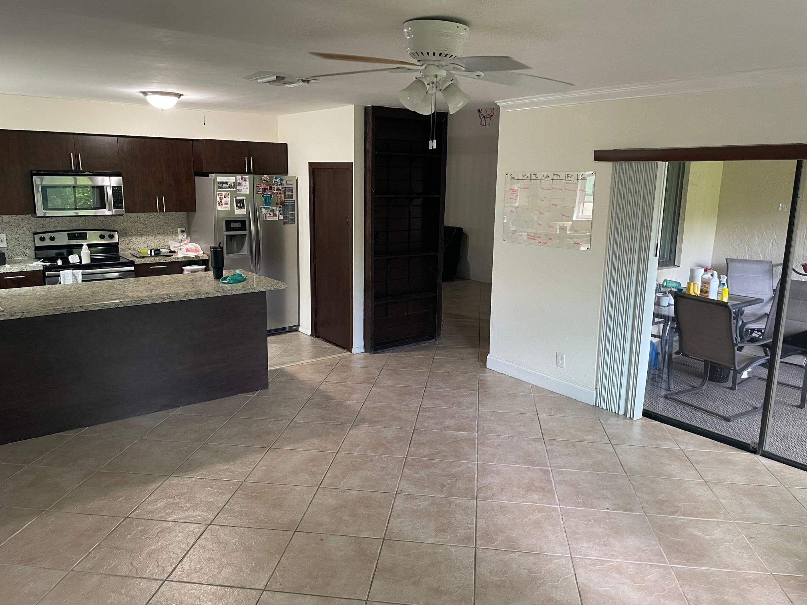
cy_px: 302
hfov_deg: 67.3
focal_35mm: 26
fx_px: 606
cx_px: 404
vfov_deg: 53.1
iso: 250
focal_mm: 4.2
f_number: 1.6
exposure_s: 1/60
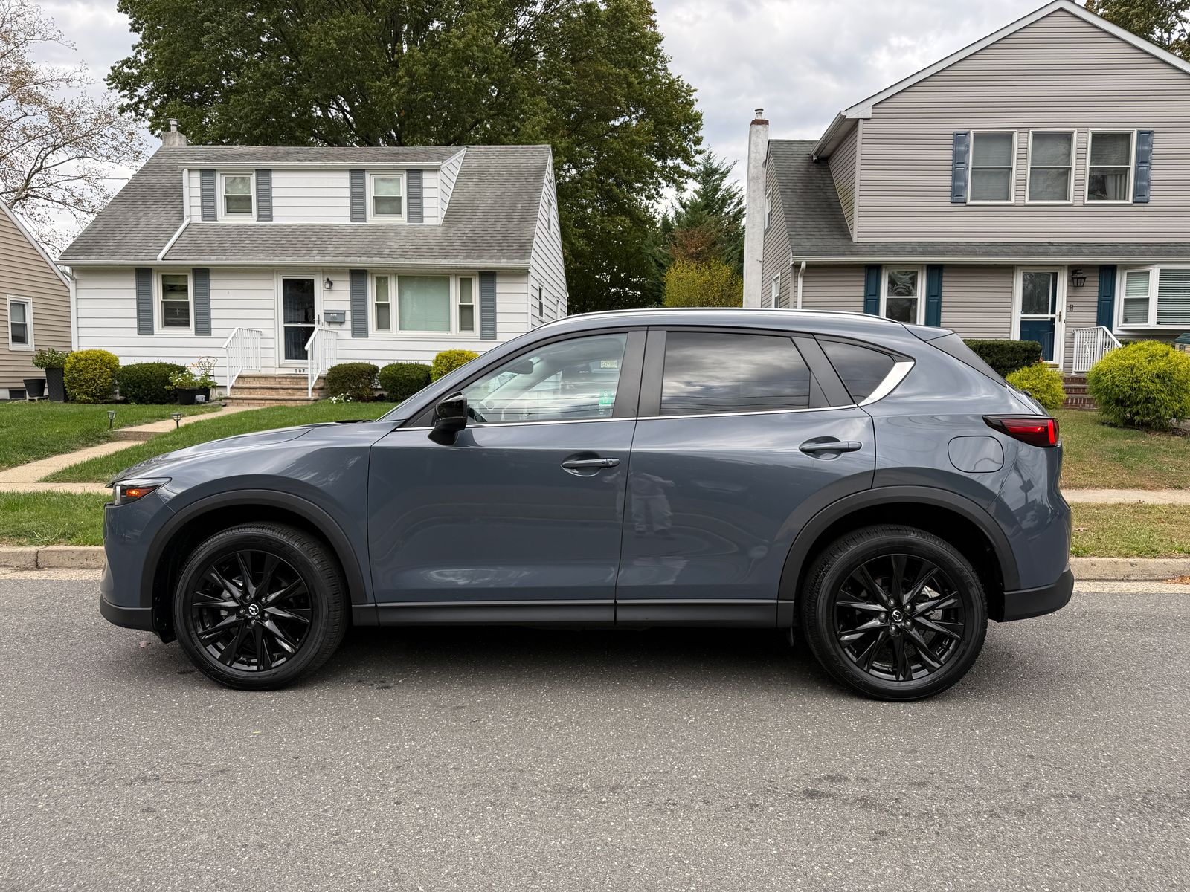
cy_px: 446
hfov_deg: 71.6
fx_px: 825
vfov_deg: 56.8
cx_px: 595
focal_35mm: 24
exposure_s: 1/435
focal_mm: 6.76
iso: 80
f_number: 1.78
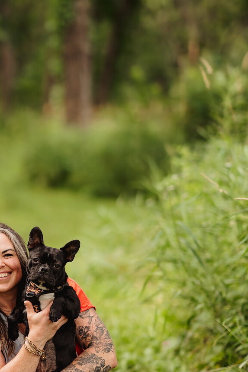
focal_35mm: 178
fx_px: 1840
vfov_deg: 11.5
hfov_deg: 7.7
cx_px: 3
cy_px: 240
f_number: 1.4
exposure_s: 1/800
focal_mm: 85
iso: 100
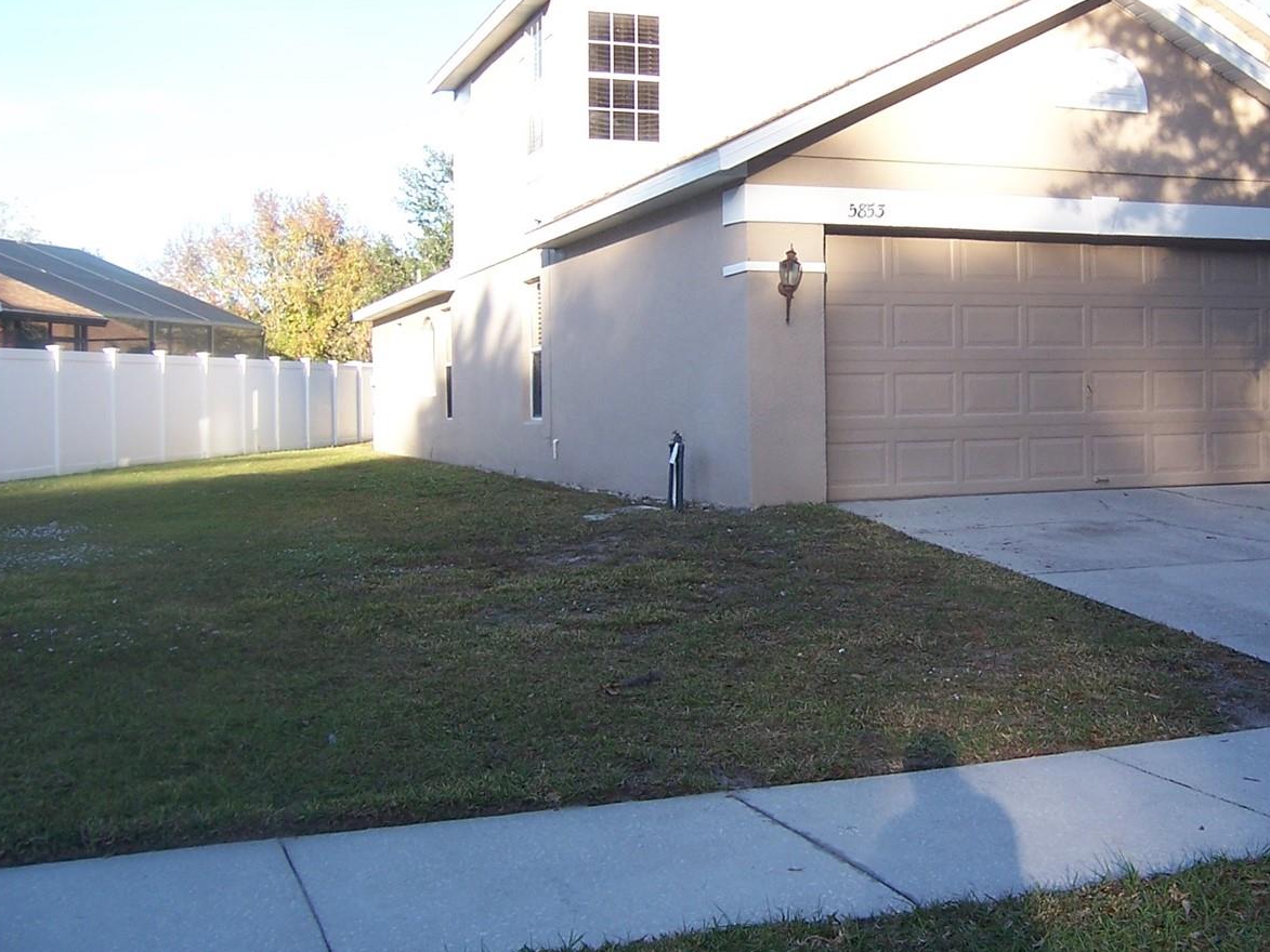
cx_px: 856
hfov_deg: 41.5
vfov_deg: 32.2
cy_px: 421
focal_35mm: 45
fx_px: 1651
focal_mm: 5.5
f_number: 3.4
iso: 80
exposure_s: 1/180
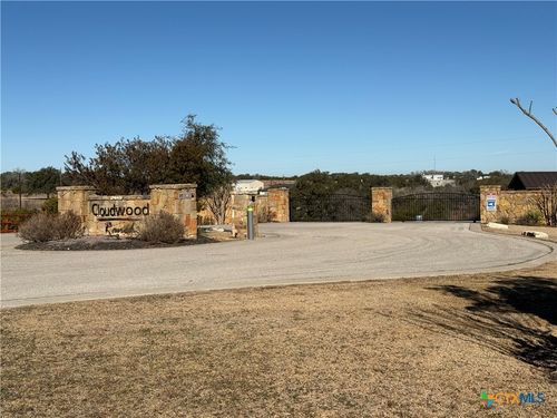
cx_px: 278
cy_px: 209
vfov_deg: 30.3
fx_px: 772
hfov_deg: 39.7
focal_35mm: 48
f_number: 1.78
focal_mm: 6.76
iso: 64
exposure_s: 1/9901
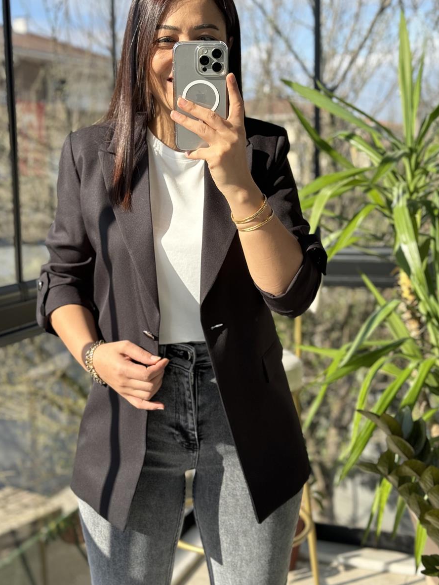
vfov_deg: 35.5
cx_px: 213
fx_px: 913
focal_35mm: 54
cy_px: 258
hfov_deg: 27.0
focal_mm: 6.86
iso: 64
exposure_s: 1/593
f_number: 1.78
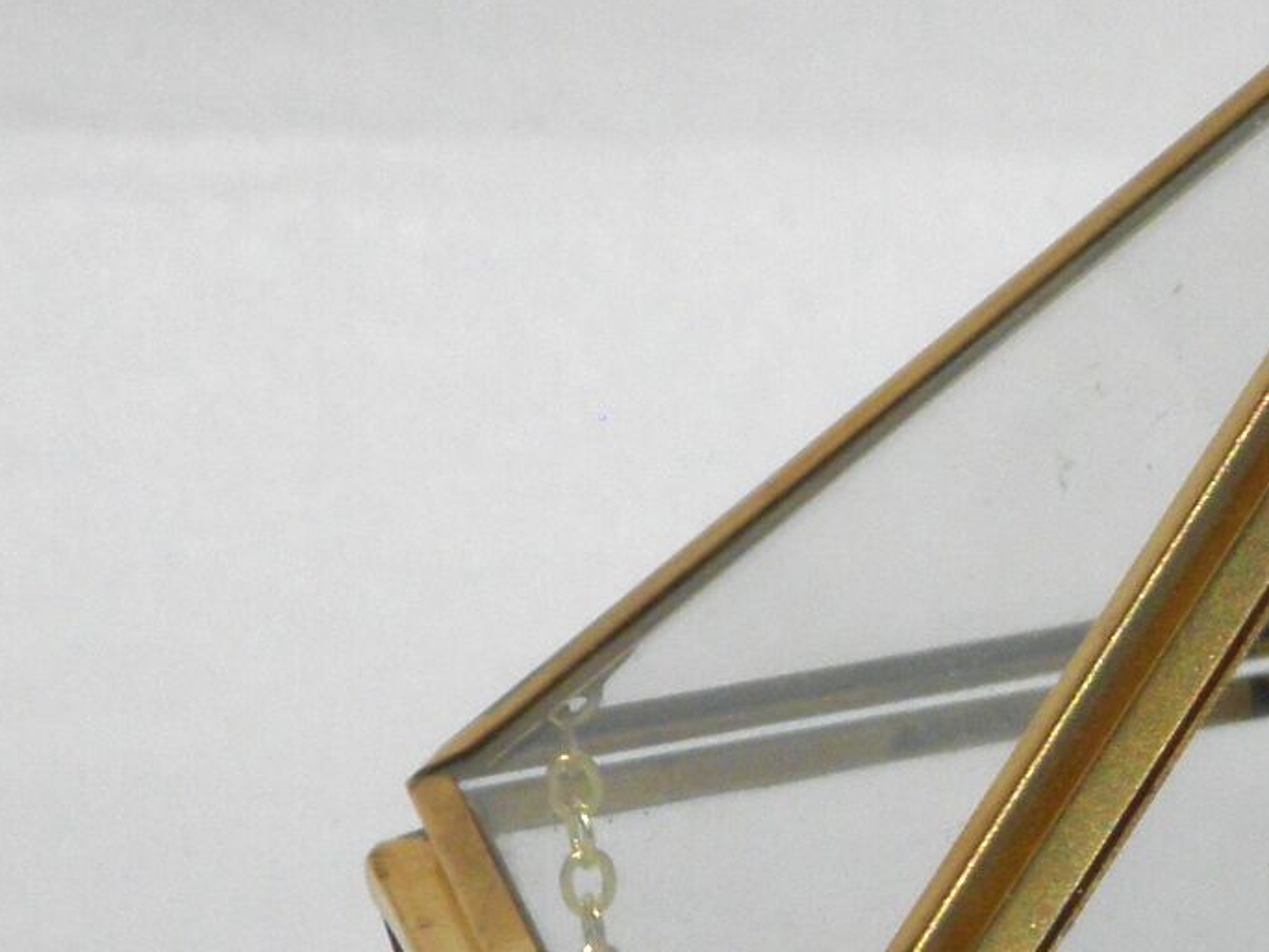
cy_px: 893
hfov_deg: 6.5
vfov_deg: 5.0
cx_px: 1888
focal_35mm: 299
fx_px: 10963
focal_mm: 14.3
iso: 100
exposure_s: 1/1000
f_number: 8.8
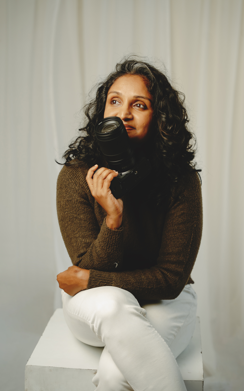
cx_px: 125
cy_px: 194
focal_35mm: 69
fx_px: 735
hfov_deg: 18.8
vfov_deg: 29.7
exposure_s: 1/100
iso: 125
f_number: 2.8
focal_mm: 67.1
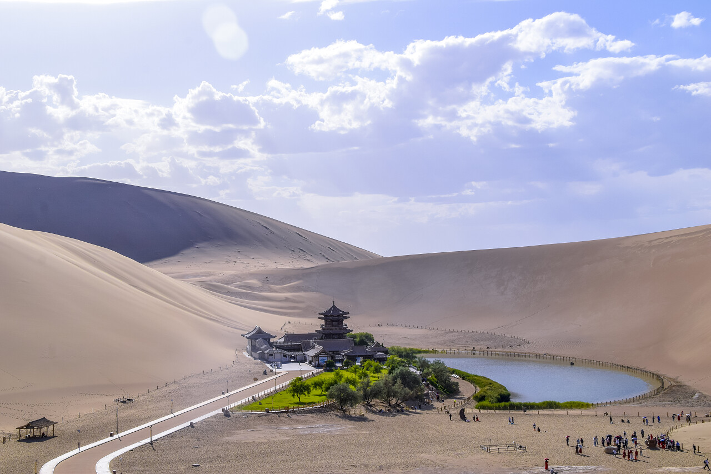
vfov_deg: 26.5
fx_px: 1007
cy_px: 237
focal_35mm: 51
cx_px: 356
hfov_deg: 38.9
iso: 200
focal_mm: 34
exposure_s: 1/500
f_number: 11
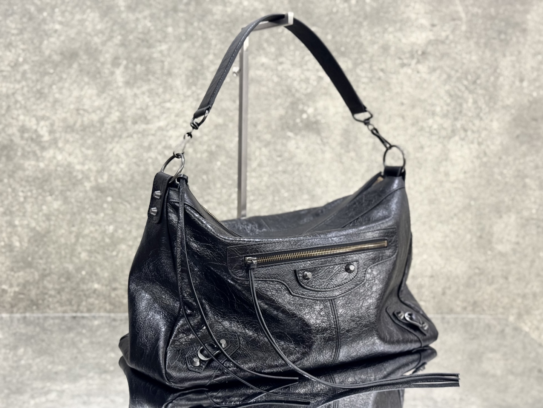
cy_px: 204
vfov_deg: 30.3
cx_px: 272
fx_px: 753
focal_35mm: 48
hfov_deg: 39.7
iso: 500
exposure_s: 1/33
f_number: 1.78
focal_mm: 6.76
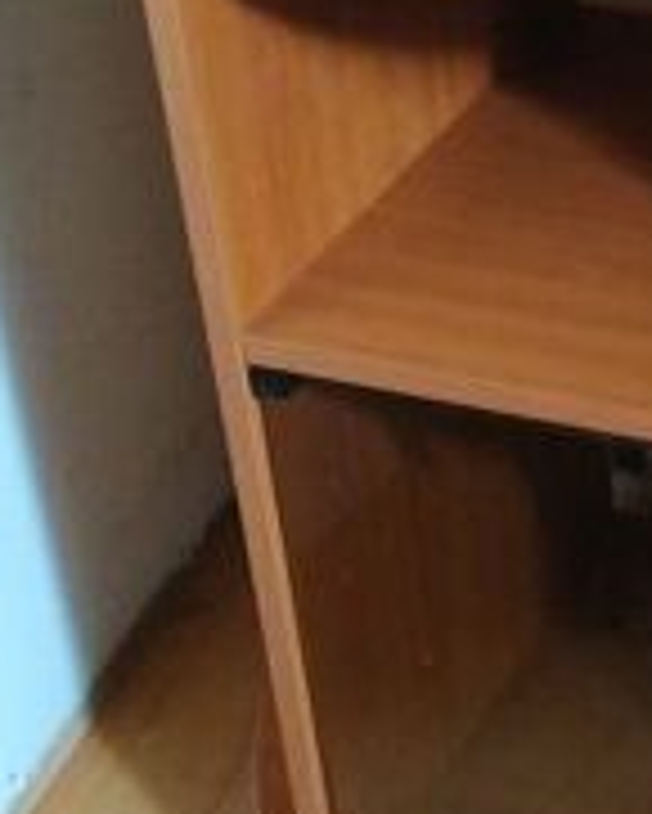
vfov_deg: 22.9
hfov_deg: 17.6
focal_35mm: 83
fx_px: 2000
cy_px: 306
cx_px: 791
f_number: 1.9
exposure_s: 1/20
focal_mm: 3.94
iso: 1000
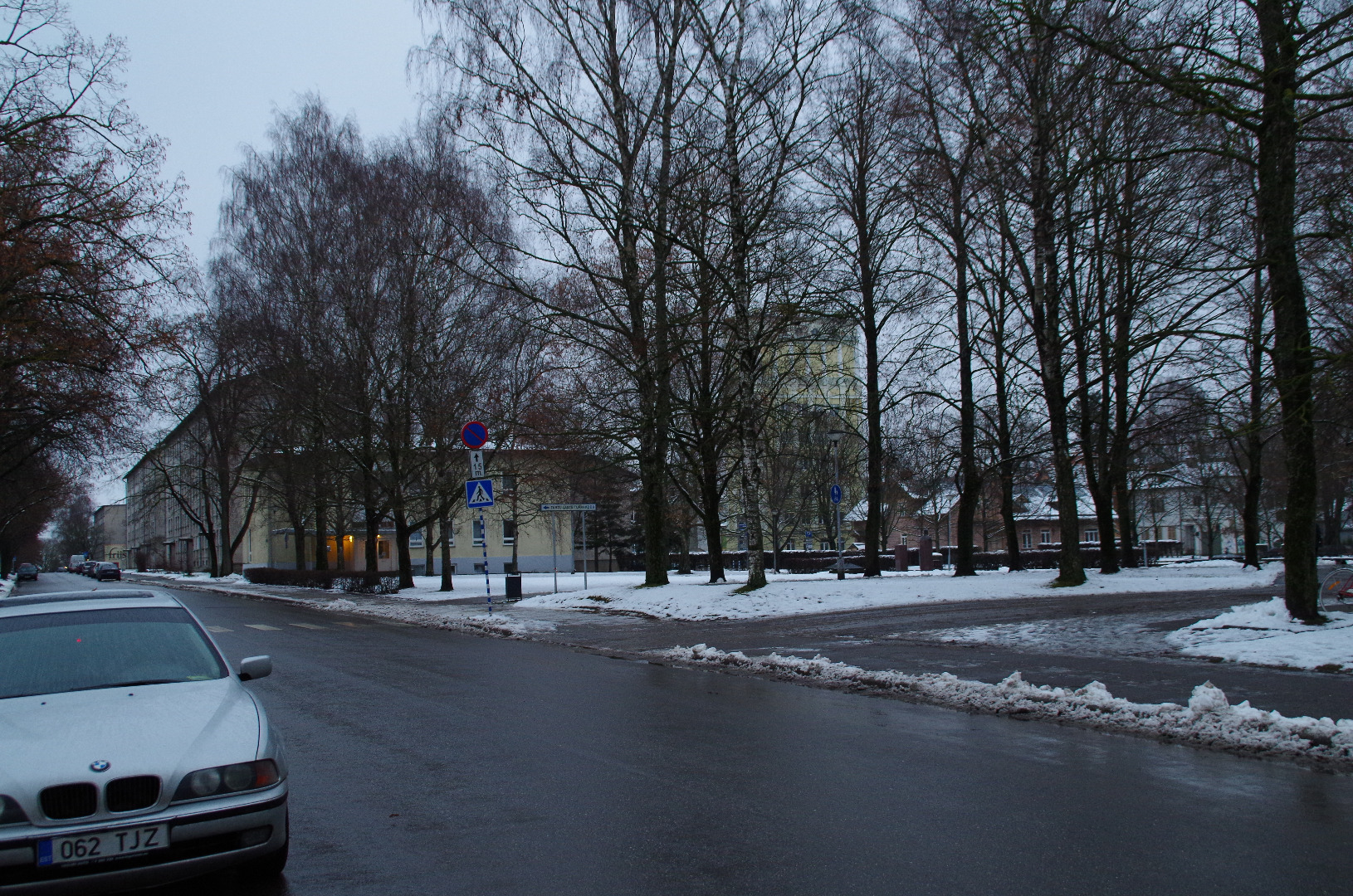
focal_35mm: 42
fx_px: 1575
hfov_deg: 46.5
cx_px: 676
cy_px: 448
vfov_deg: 31.8
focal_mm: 28
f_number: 6.3
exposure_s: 1/50
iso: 1250
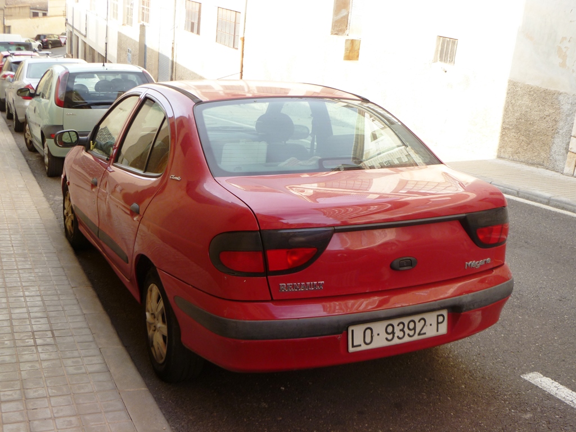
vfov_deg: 36.8
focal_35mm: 39
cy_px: 216
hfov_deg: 47.9
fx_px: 649
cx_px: 288
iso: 80
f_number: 3.7
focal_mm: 6.9
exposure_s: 1/125
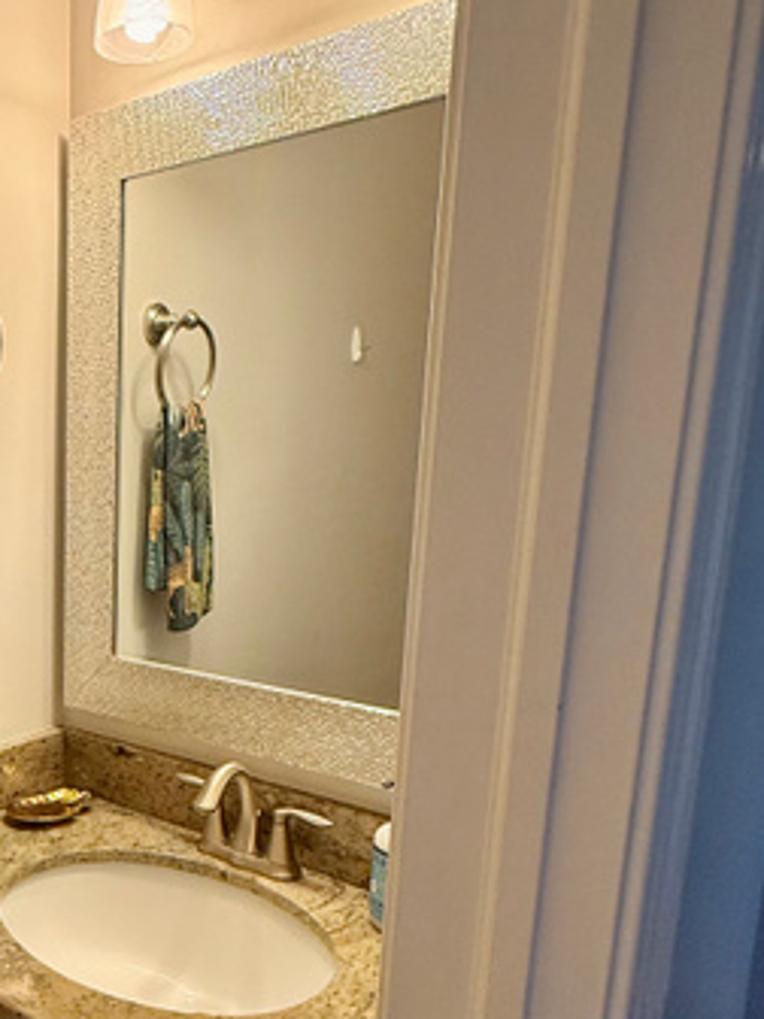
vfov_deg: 56.3
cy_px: 625
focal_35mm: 32
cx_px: -6
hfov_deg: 38.9
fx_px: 942
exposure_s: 1/60
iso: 200
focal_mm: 2.22
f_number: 2.2
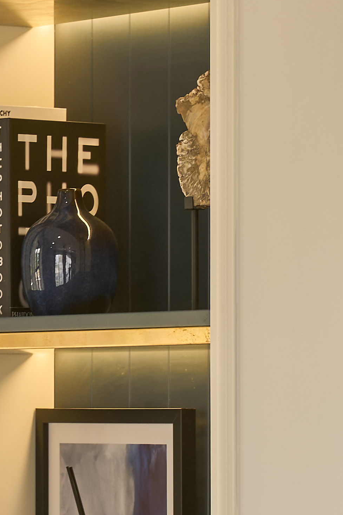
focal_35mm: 291
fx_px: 4158
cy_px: 240
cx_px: -23
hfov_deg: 4.7
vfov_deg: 7.1
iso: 100
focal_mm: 72
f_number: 7.1
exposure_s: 1/30
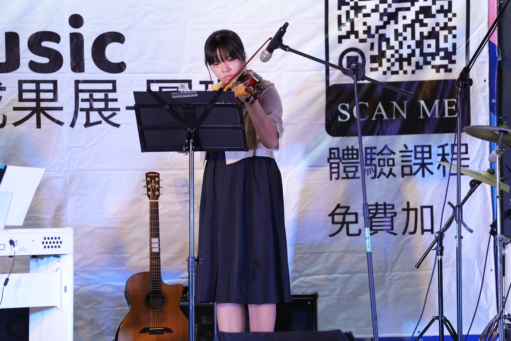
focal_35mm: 200
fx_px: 2839
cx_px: 256
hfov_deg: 10.3
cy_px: 170
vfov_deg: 6.9
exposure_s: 1/125
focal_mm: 200
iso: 200
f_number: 2.8
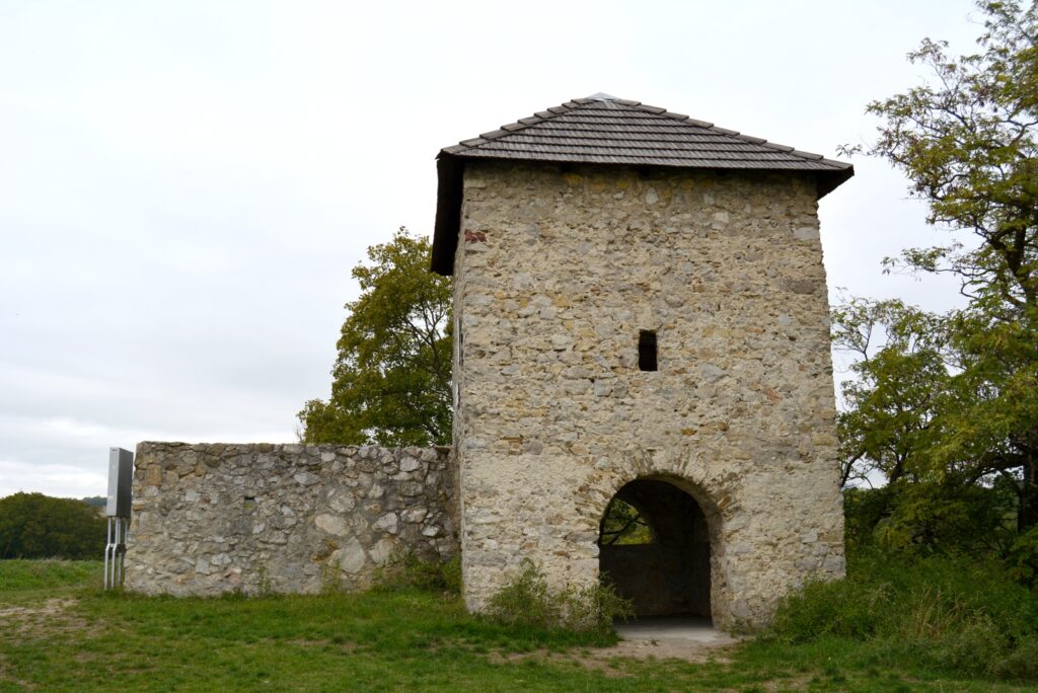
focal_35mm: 34
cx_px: 519
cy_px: 346
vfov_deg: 38.4
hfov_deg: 55.1
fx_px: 995
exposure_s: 1/200
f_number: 8
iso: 100
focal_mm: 23
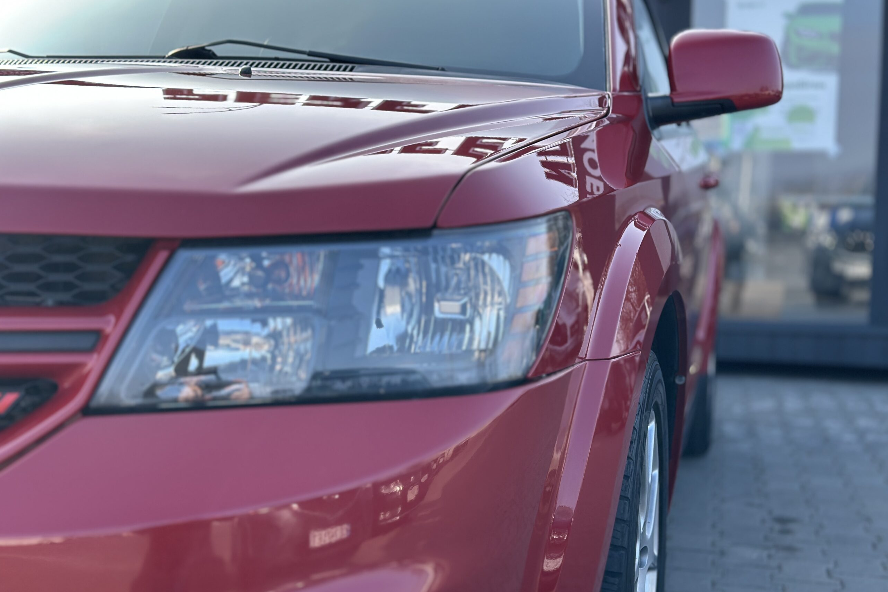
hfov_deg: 39.6
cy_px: 321
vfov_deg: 27.0
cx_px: 444
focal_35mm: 50
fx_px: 1233
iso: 80
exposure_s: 1/1376
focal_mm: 6.86
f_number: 1.78
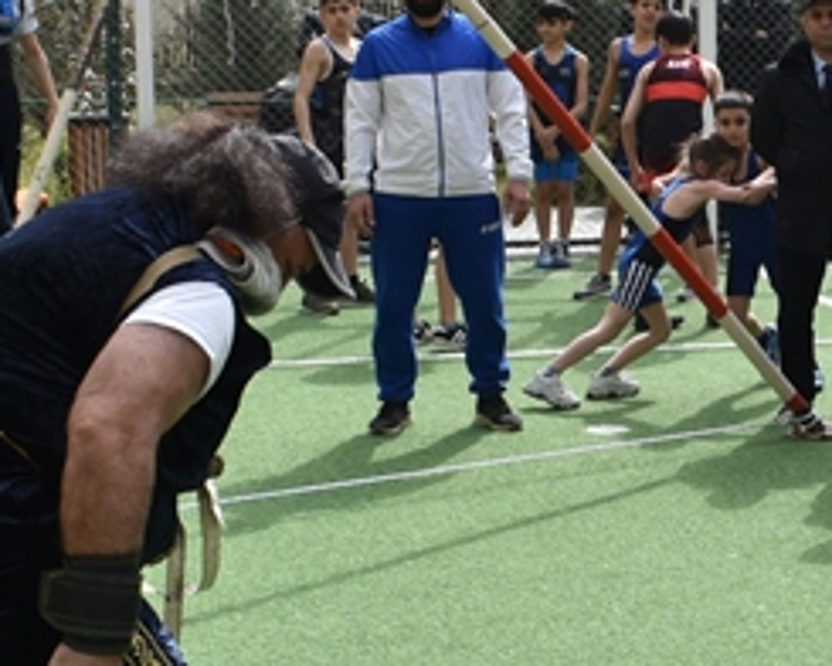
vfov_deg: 14.5
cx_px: 869
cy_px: 246
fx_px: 2610
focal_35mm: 106
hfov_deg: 17.6
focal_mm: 18
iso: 200
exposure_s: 1/250
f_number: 8
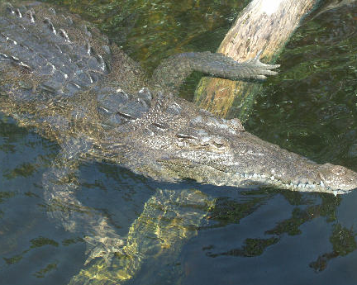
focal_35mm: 88
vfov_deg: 17.4
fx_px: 929
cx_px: 203
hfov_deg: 21.7
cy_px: 159
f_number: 5
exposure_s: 1/160
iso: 100
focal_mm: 18.2
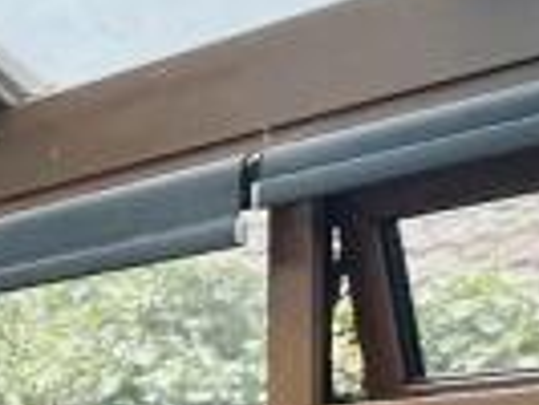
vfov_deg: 13.3
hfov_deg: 13.4
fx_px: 1558
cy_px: 729
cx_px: -806
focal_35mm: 100
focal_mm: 1.57
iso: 32
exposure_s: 1/99
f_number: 1.8
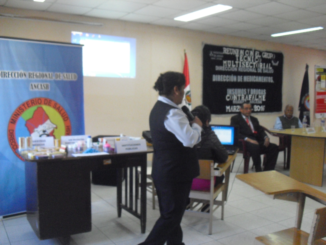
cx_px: 163
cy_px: 122
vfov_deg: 39.7
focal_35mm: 36
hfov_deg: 51.4
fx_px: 339
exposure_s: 1/80
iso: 800
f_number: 3.1
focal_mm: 6.3
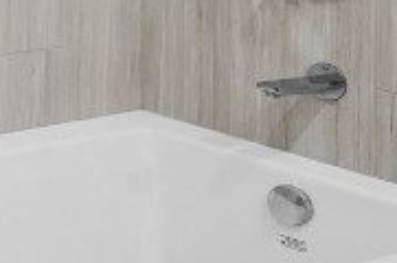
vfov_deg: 12.1
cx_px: -577
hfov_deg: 13.7
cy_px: -230
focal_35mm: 102
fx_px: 1123
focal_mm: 16
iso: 320
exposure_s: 1/8
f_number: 9
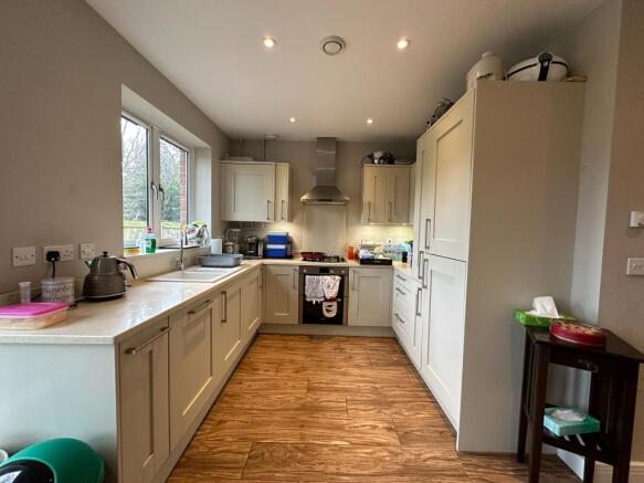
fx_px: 260
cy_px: 242
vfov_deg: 85.7
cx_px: 322
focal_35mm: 14
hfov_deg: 102.1
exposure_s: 1/99
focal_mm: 2.22
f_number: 2.2
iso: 250
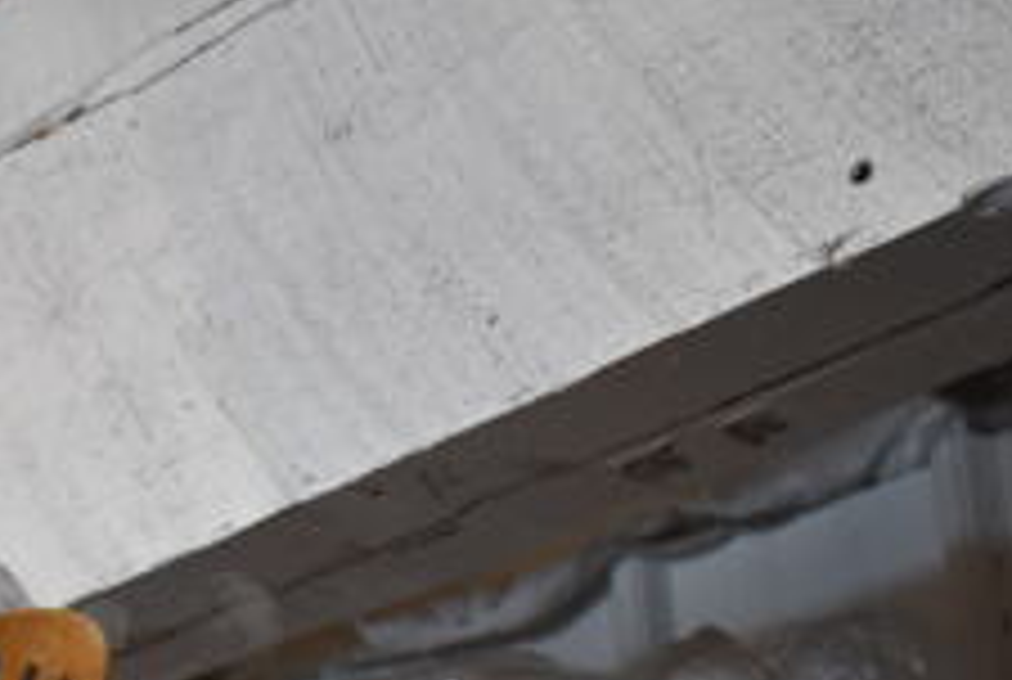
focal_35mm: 93
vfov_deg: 14.3
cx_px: -36
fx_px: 2629
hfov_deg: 20.9
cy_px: 806
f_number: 3.8
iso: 1000
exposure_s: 1/125
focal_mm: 23
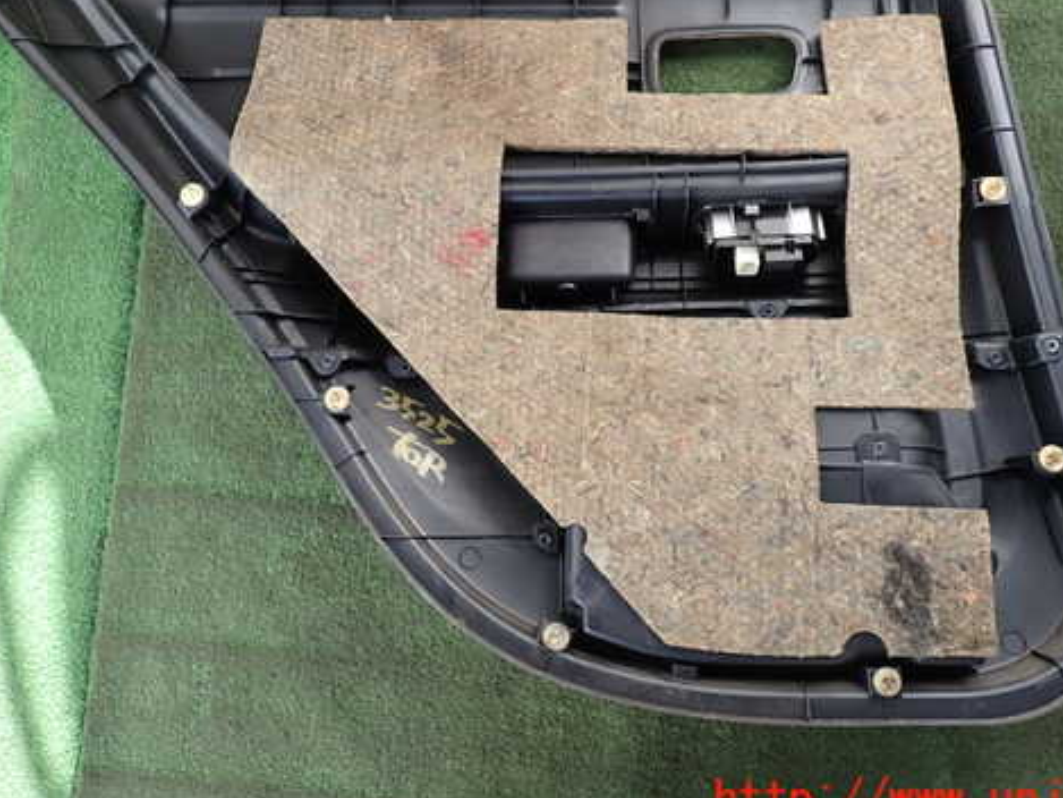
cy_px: 320
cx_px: 546
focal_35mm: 32
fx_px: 983
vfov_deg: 44.0
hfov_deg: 56.8
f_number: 2.8
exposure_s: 1/125
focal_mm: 4.5
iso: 100
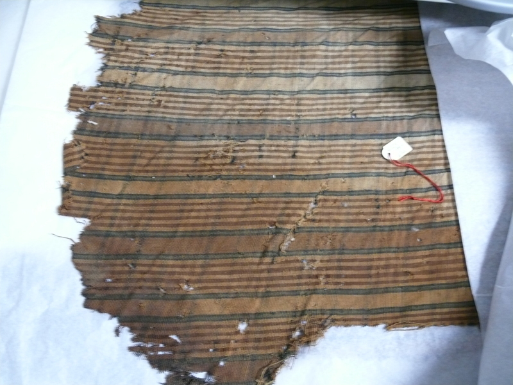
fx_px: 563
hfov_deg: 49.0
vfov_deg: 37.7
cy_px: 192
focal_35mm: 38
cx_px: 256
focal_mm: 8
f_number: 2.8
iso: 400
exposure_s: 1/25
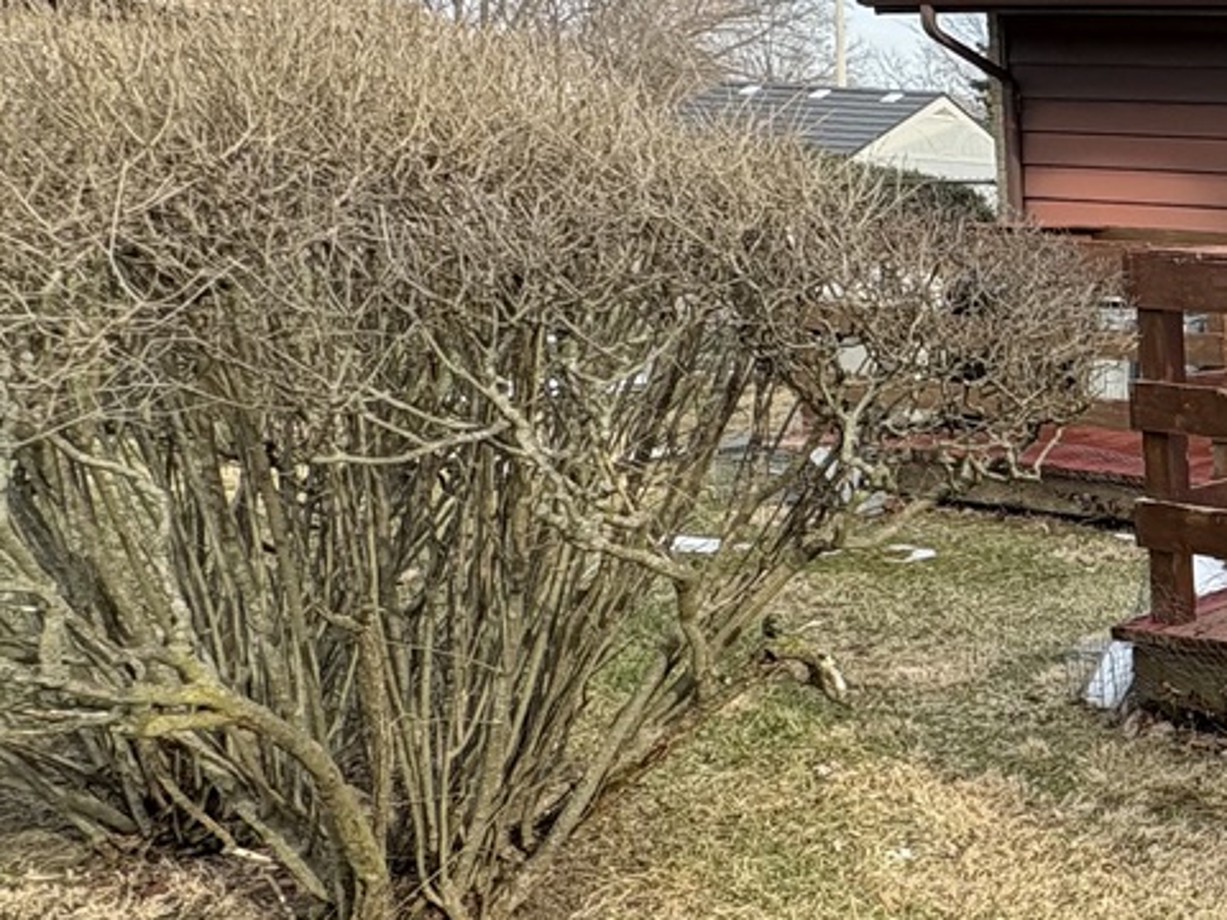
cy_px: 555
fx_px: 1489
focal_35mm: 42
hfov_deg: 31.1
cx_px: 1702
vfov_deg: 34.2
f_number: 2.2
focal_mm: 2.22
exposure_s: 1/322
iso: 64
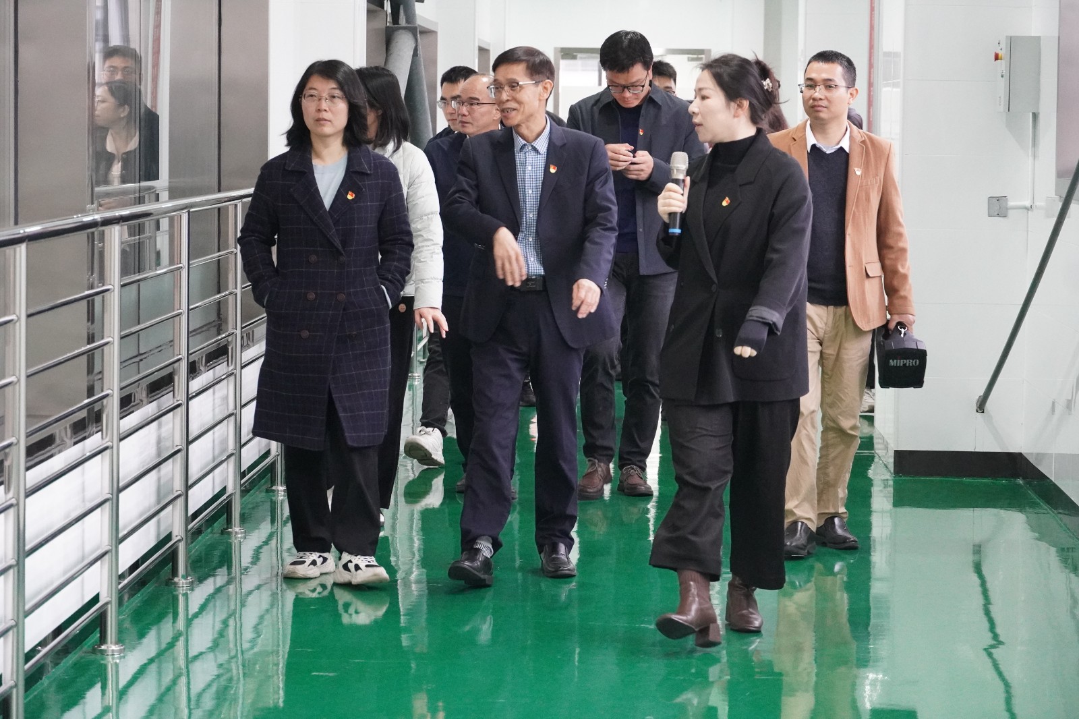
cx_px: 540
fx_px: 3191
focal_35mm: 106
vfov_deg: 12.9
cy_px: 360
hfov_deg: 19.2
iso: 6400
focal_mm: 71
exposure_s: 1/100
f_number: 5.6
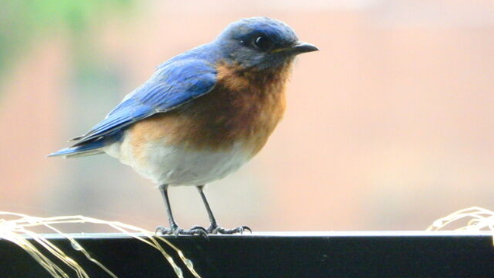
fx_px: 10320
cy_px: 111
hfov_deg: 2.7
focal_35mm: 788
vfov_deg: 1.5
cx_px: 247
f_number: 6.9
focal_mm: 128
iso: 800
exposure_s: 1/60
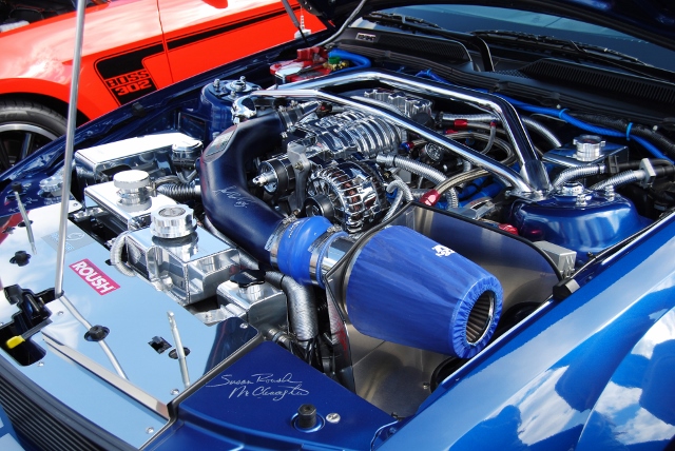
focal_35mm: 42
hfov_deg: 46.4
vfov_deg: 32.0
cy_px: 226
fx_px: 788
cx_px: 338
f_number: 5.6
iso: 100
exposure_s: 1/125
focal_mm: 28
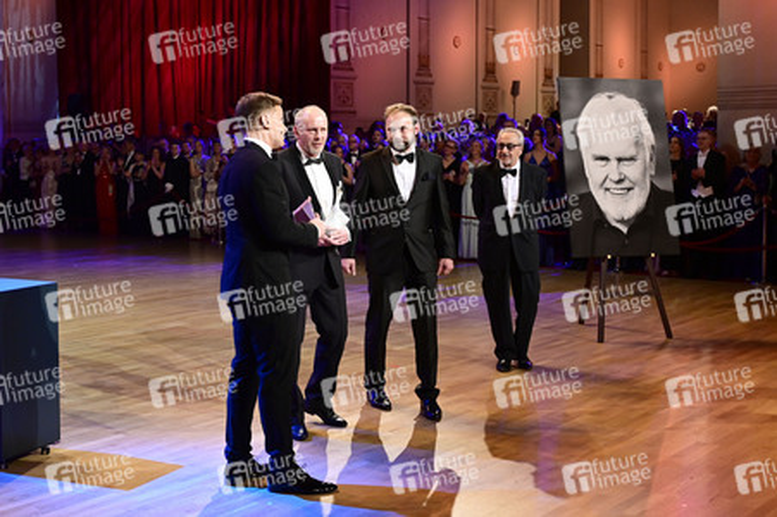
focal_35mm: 38
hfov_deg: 50.7
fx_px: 820
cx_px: 388
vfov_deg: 35.0
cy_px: 258
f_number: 4
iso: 3200
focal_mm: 38
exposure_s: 1/160
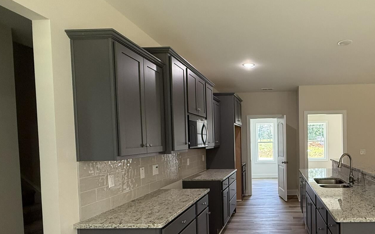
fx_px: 245
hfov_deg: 70.7
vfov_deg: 50.5
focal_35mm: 24
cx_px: 272
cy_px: 148
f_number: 2.2
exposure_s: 1/120
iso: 320
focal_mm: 2.22
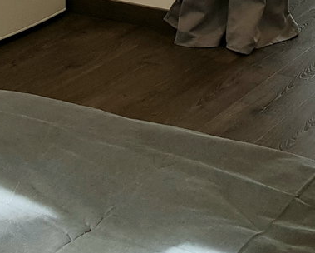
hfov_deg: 17.5
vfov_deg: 12.9
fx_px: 999
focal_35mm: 107
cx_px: 322
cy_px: -221
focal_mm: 4.2
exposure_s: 1/100
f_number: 1.7
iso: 64
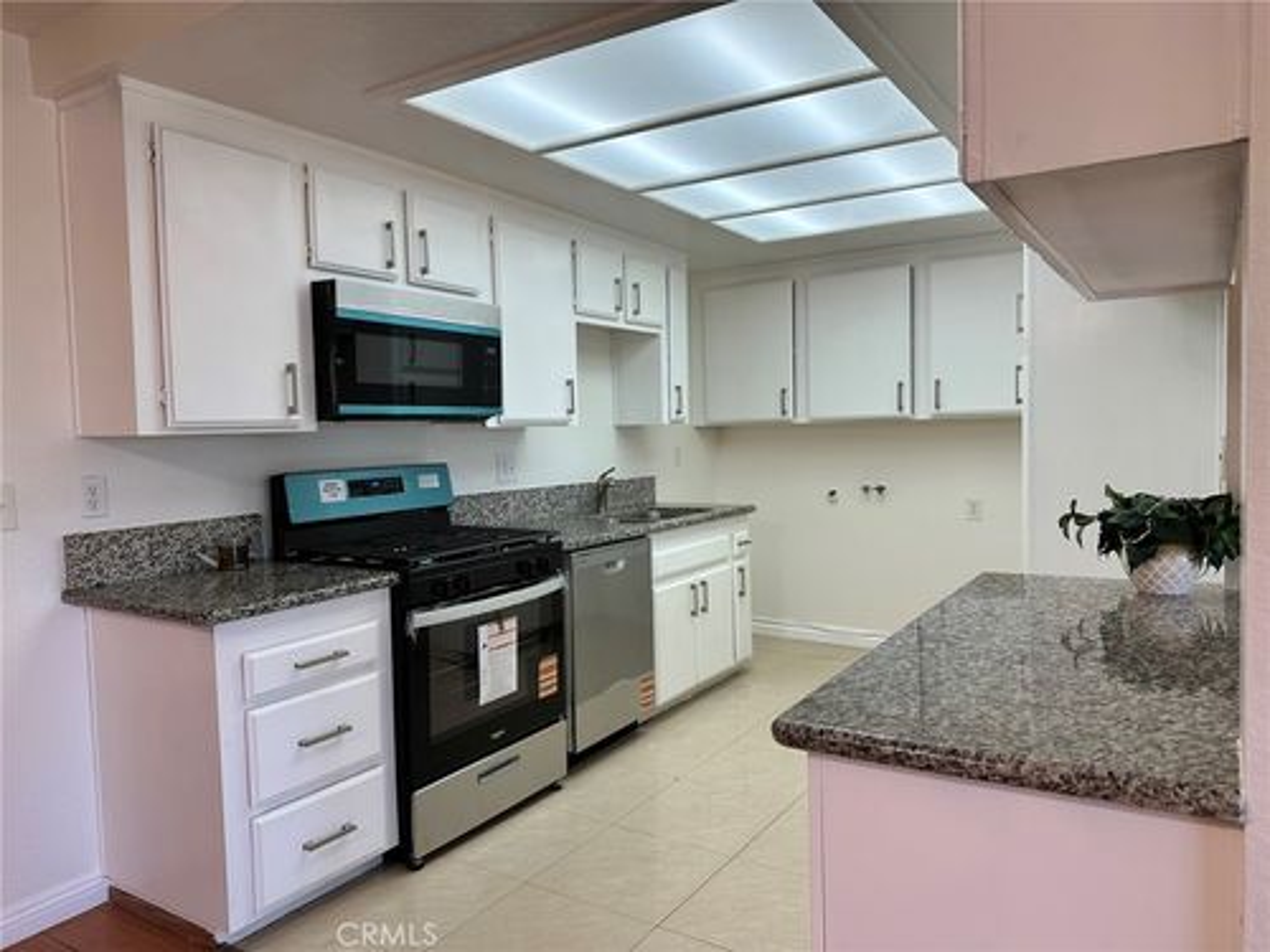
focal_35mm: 24
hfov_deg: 71.6
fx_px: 881
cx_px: 635
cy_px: 476
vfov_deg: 56.8
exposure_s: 1/120
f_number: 1.78
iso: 80
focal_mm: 6.86
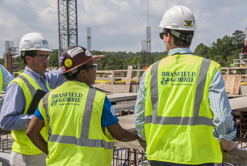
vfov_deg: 22.7
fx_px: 412
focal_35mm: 60
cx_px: 124
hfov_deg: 33.4
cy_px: 83
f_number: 9
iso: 100
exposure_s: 1/320
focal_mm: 40
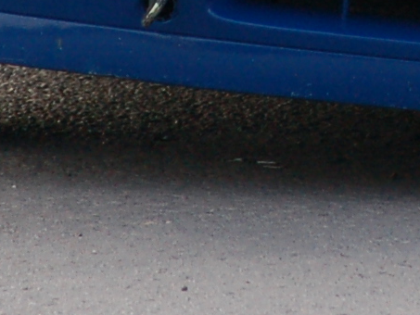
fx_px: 13933
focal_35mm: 1148
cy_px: -509
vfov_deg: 1.3
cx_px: 566
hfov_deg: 1.7
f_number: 4.8
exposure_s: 1/640
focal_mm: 120
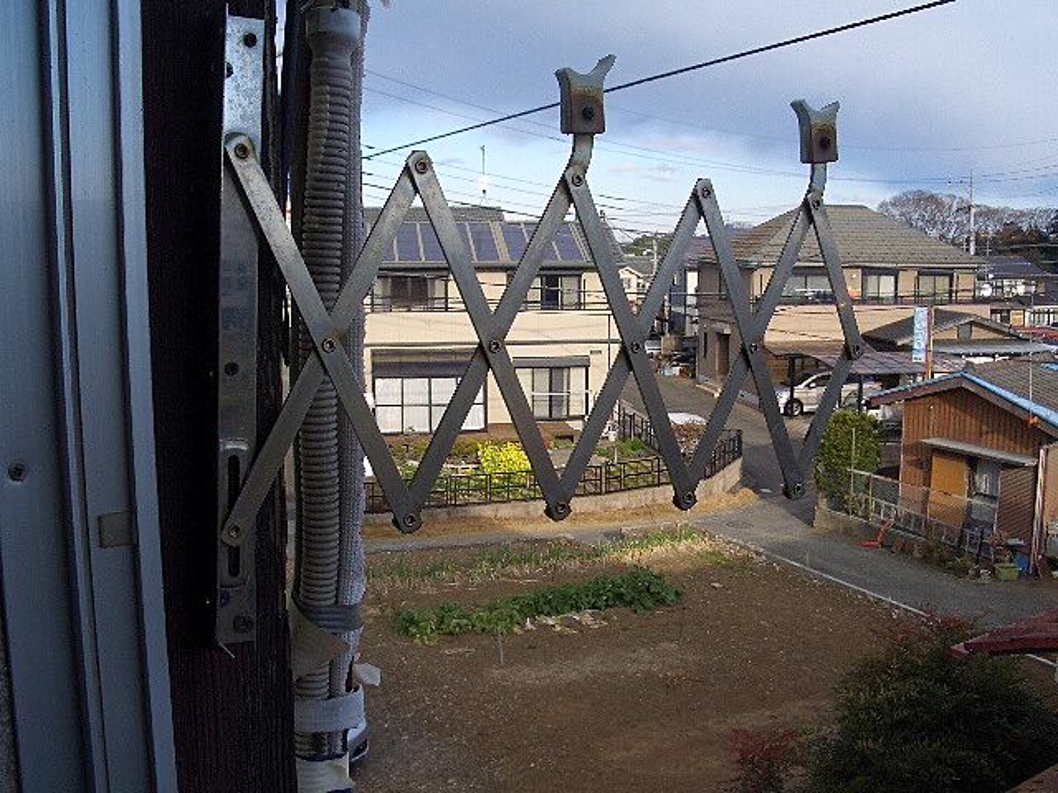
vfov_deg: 40.7
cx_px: 529
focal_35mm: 35
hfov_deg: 52.6
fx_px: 1070
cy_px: 396
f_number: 4.3
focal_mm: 5.8
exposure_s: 1/200
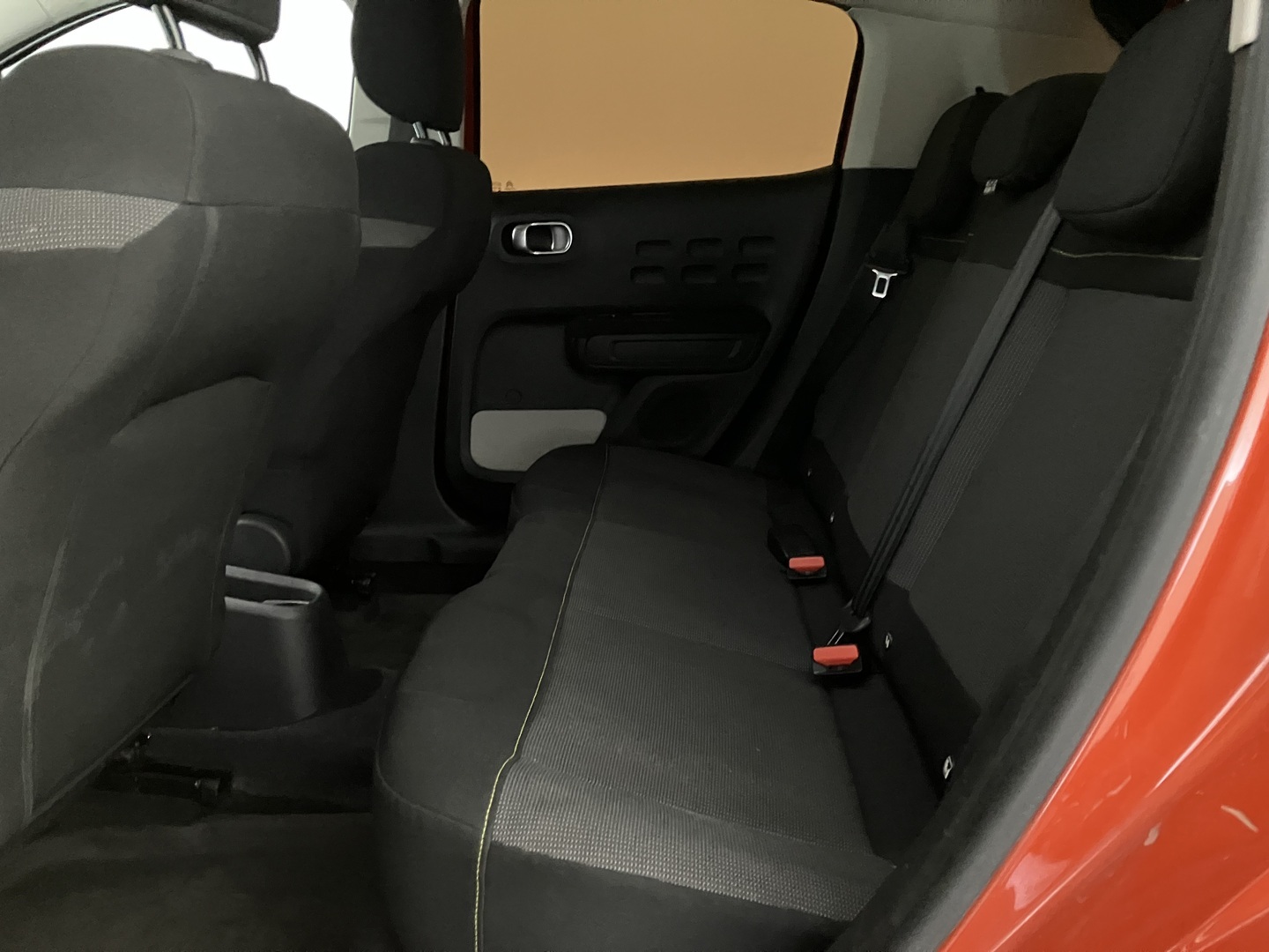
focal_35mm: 28
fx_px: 1026
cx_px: 634
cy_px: 476
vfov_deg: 49.7
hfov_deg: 63.4
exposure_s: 1/17
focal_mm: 3.99
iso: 1250
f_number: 1.8
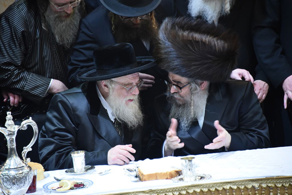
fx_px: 2028
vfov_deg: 5.5
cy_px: 98
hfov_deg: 8.2
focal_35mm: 250
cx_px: 146
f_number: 5.6
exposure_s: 1/100
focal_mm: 250
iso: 5000
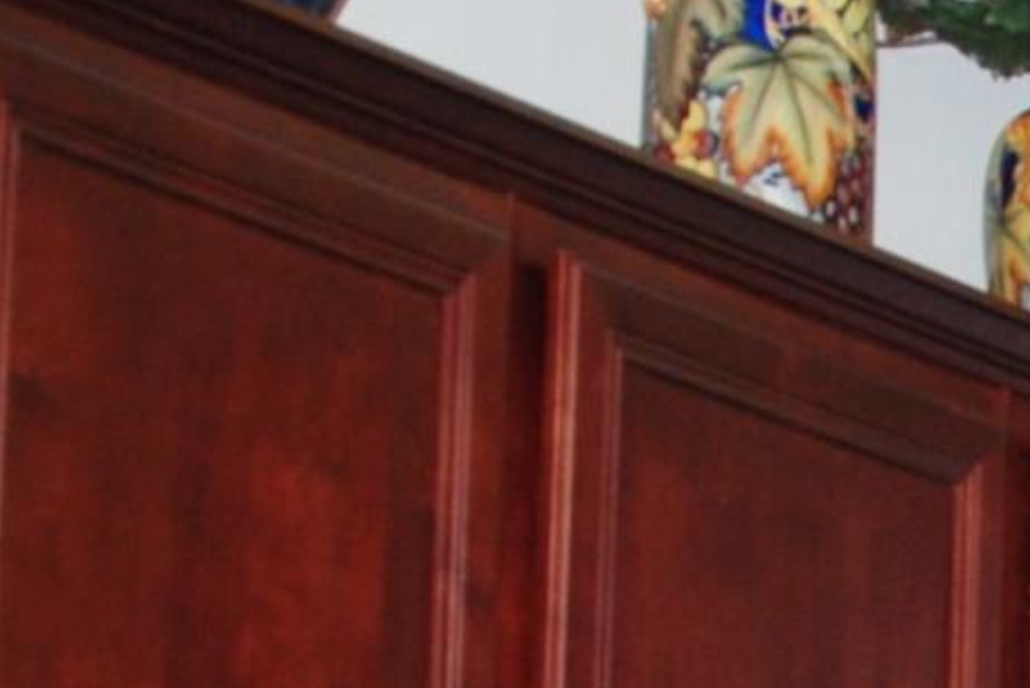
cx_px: 2112
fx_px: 6756
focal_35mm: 236
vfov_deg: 5.7
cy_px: 1461
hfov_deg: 8.3
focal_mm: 24
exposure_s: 1/60
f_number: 4
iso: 200
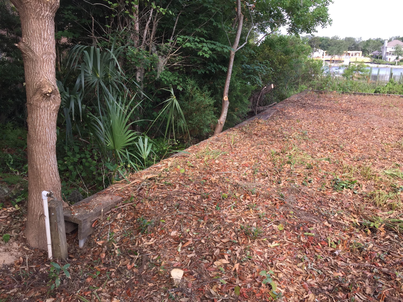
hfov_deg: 61.7
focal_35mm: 29
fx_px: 338
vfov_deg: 48.2
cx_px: 202
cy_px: 151
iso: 32
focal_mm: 4.15
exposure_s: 1/324
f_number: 2.2
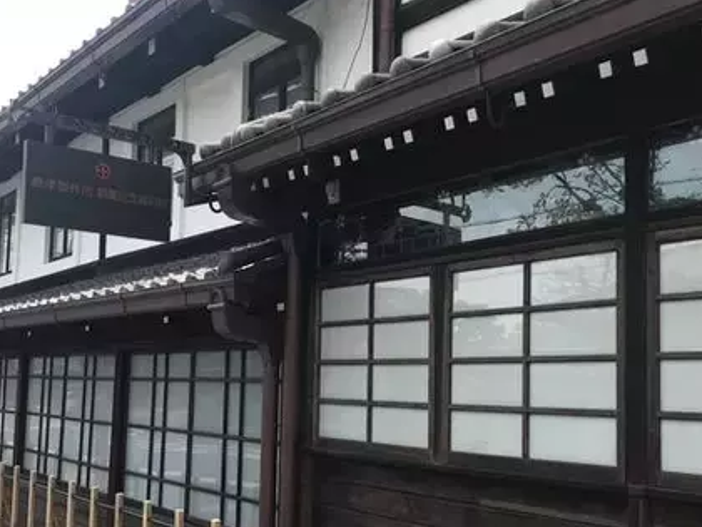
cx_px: 234
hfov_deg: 46.1
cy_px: 341
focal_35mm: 40
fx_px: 811
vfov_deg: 35.7
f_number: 1.8
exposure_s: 1/1100
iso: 20
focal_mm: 3.99
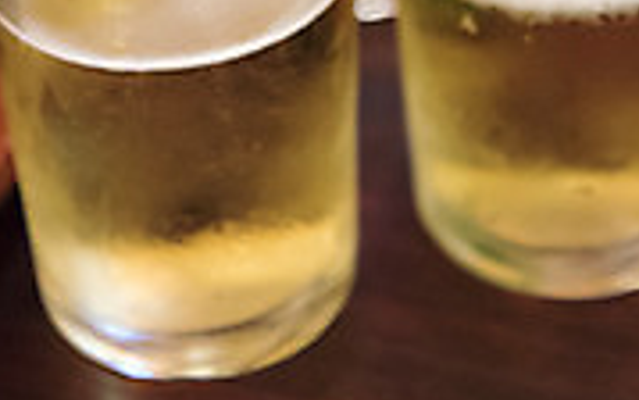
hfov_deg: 12.2
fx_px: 2979
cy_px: -218
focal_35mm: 171
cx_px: 311
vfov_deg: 7.5
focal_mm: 50
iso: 2000
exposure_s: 1/80
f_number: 2.8
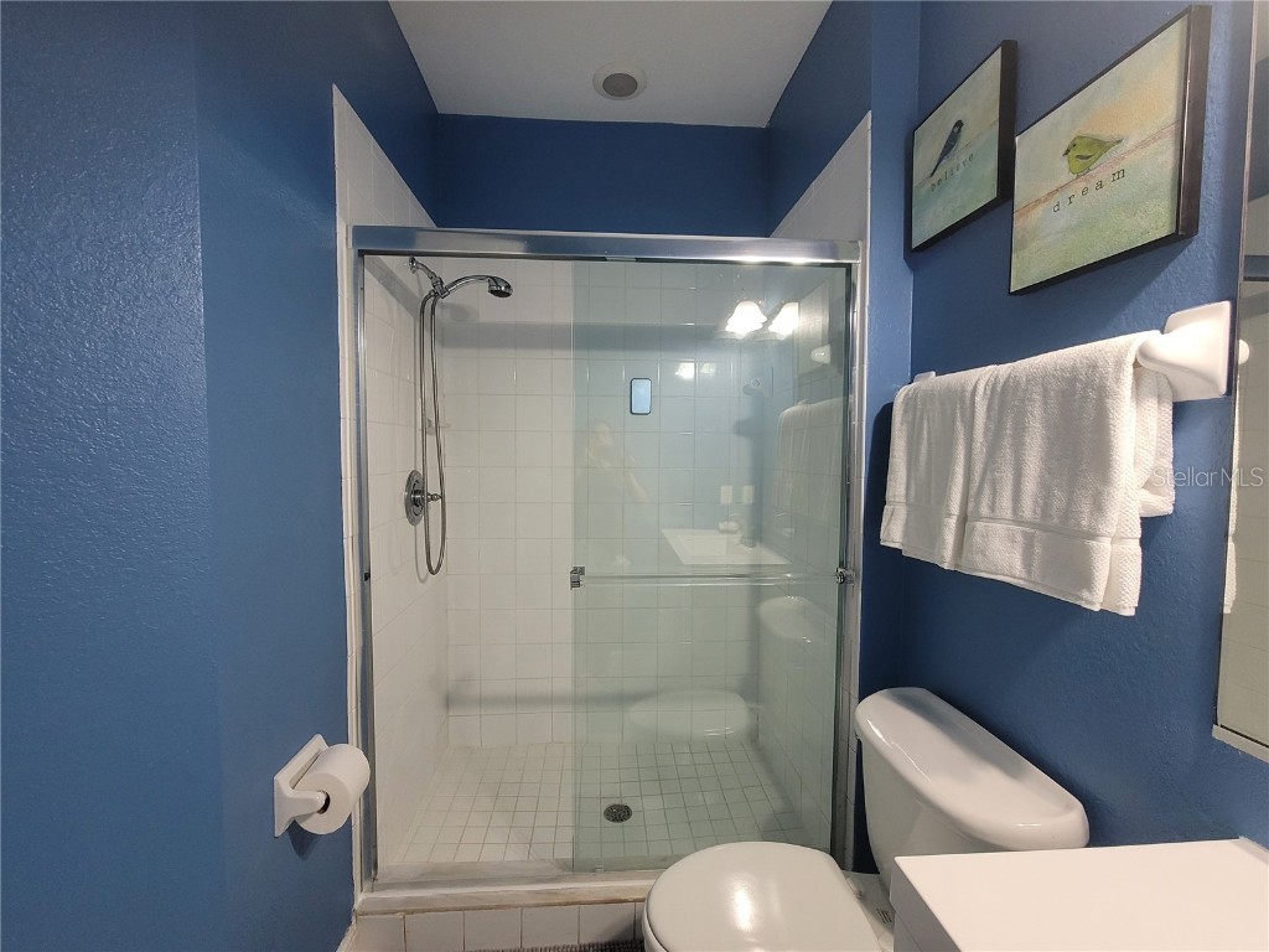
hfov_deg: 106.2
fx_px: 477
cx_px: 634
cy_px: 476
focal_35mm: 13
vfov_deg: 89.9
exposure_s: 1/40
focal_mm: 2.2
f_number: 2.2
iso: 320
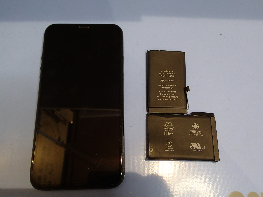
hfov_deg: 52.6
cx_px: 132
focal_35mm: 35
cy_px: 98
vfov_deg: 40.7
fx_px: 266
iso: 320
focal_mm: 6.42
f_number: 3.5
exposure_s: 1/80
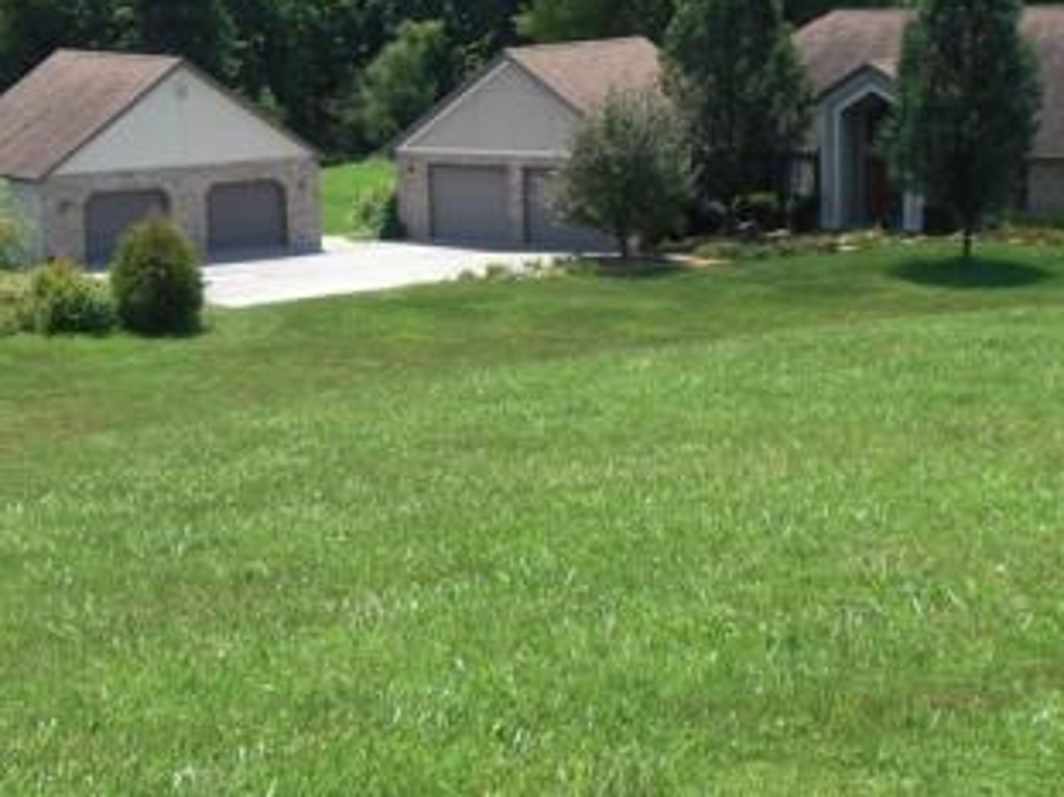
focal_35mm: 81
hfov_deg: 24.1
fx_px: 2489
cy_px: 332
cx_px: 571
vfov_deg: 18.2
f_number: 4
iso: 64
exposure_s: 1/500
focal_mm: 10.4
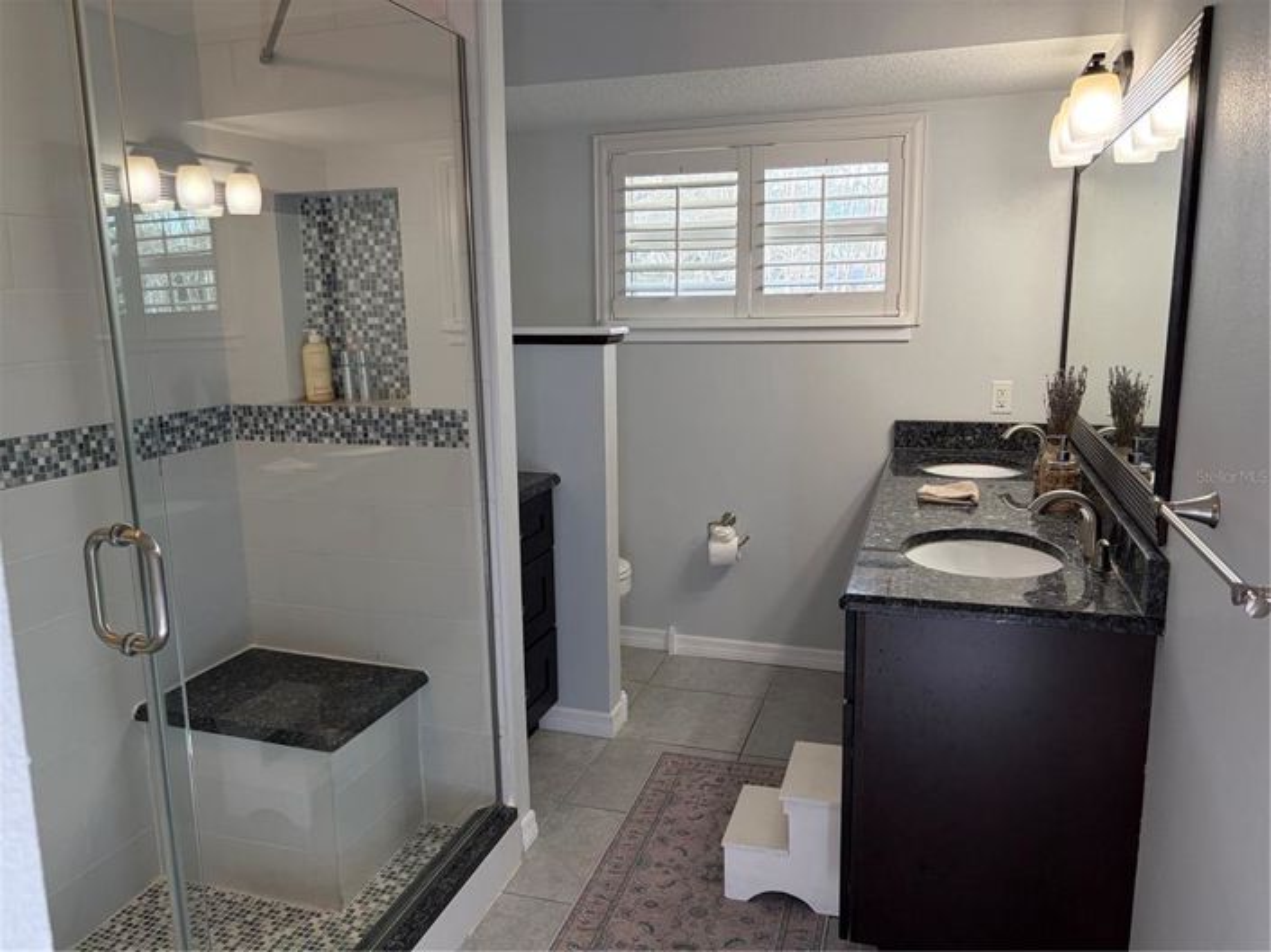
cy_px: 476
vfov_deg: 53.0
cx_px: 636
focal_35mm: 26
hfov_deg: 67.3
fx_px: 954
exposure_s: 1/120
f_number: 1.6
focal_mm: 5.96
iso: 160
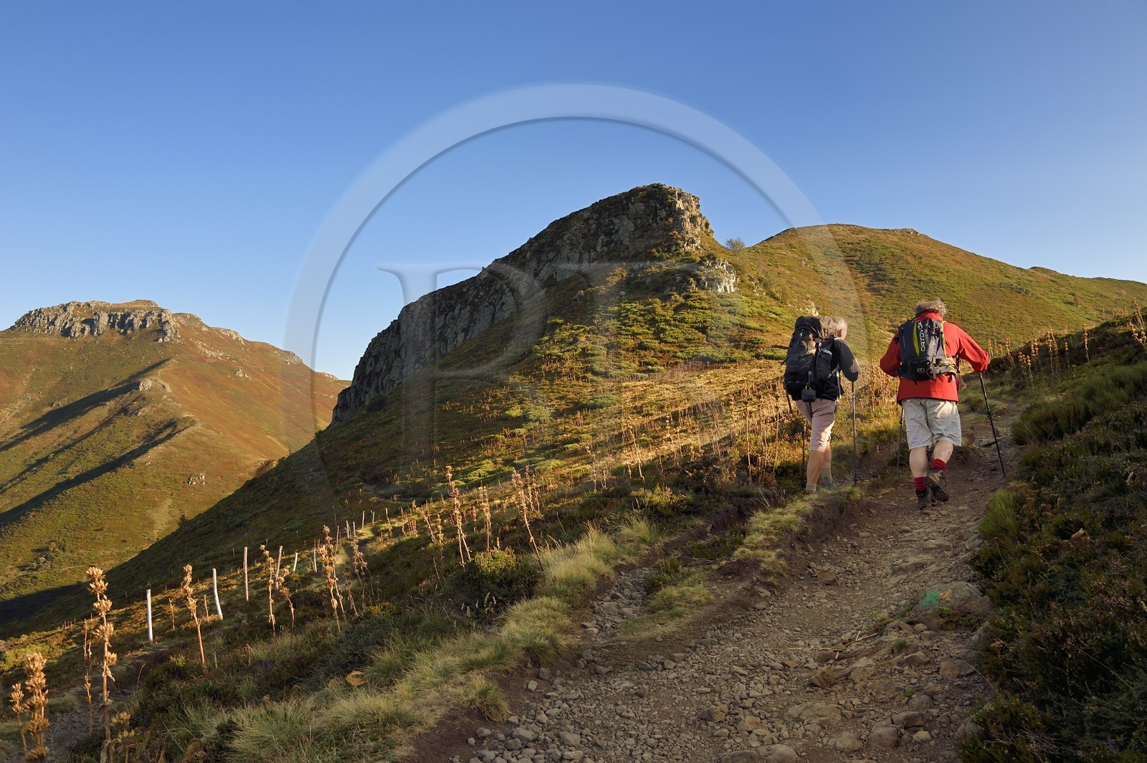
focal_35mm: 34
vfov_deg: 38.8
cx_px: 574
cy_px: 382
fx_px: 1082
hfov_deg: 55.8
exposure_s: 1/250
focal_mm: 34
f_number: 10
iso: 200
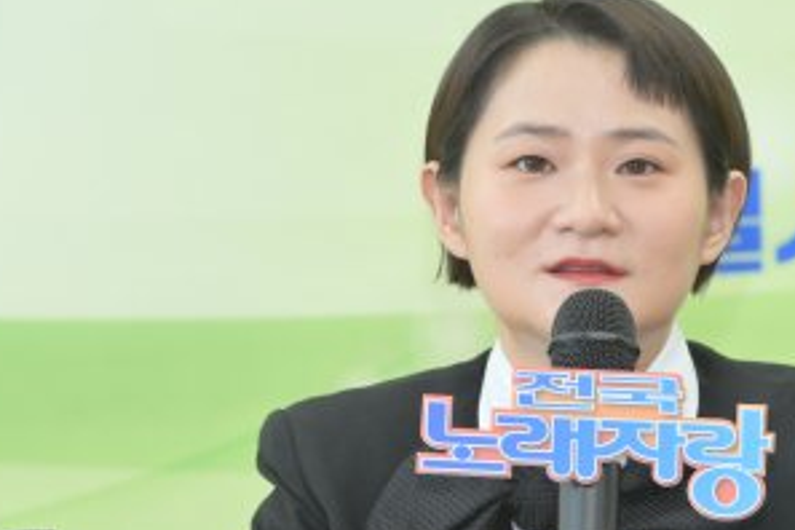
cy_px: 388
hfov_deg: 6.7
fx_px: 6779
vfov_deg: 4.5
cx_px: 594
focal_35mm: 307
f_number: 3.5
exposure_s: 1/200
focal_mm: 160
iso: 2000
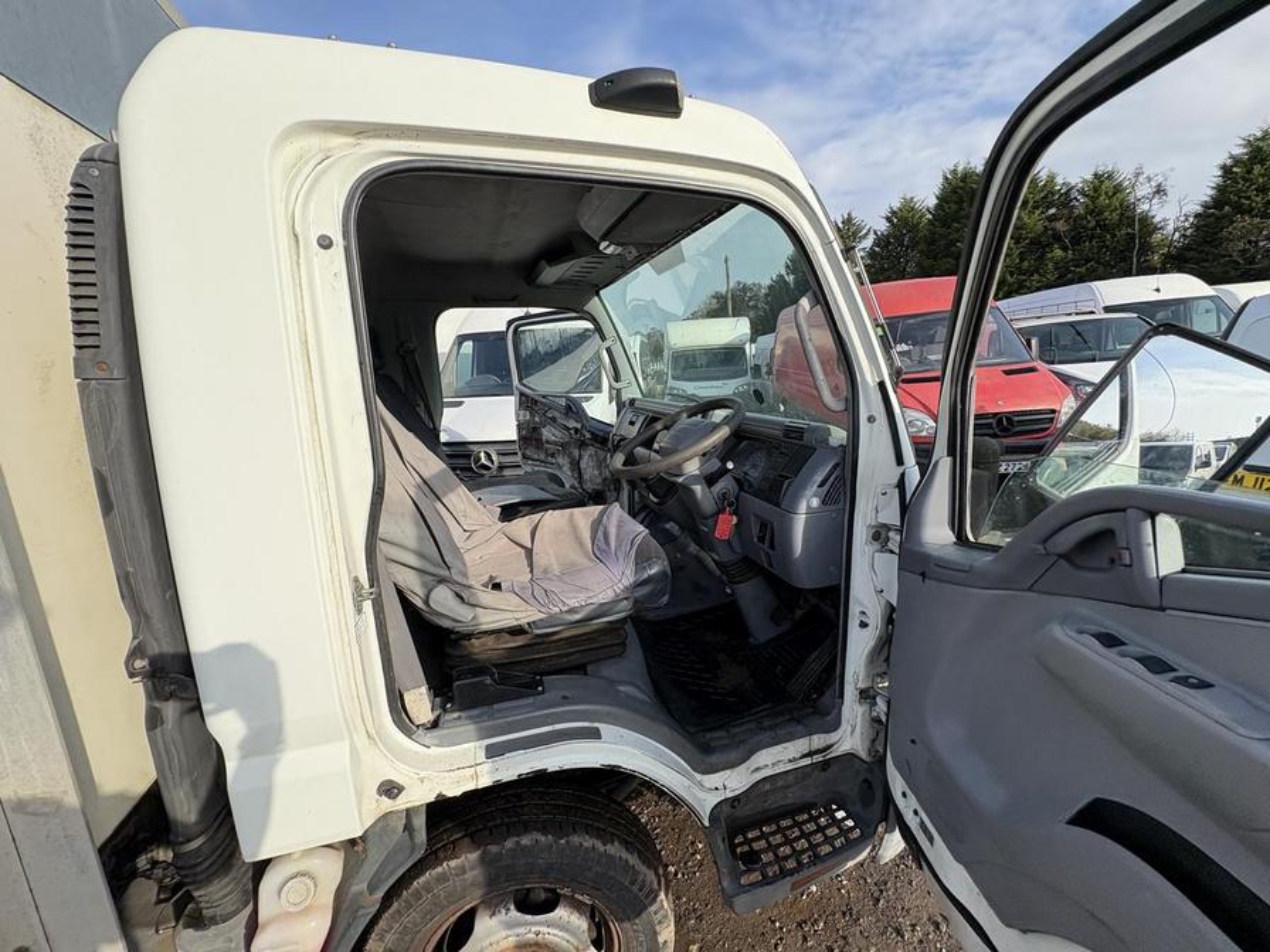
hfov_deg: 102.1
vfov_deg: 85.7
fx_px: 514
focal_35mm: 14
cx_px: 635
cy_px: 476
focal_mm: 2.22
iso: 64
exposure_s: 1/812
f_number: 2.2
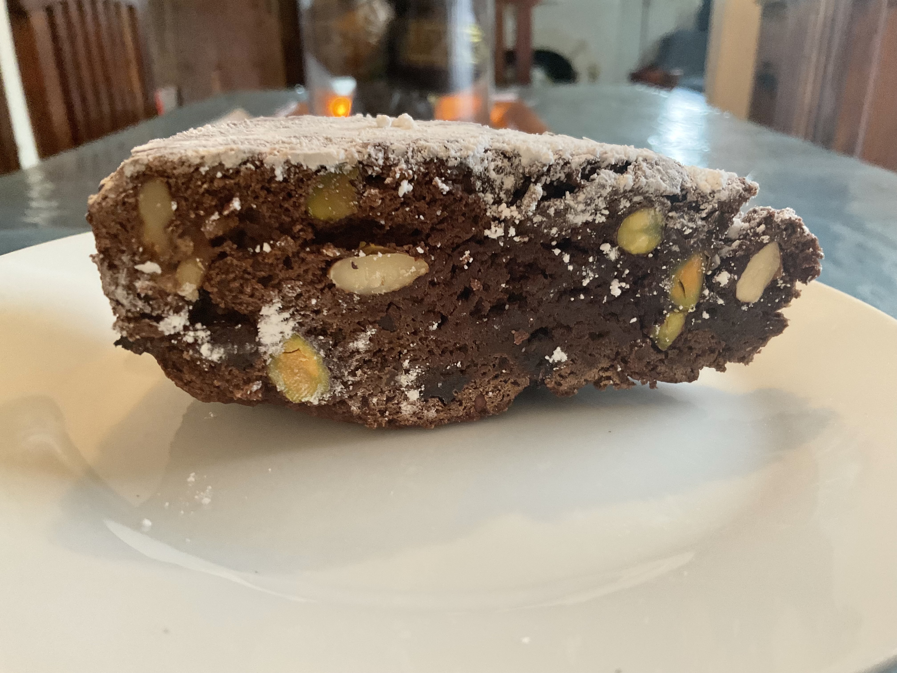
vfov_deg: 48.2
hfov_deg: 61.7
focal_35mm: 29
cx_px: 448
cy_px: 336
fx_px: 751
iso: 250
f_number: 1.8
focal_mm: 3
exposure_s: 1/60
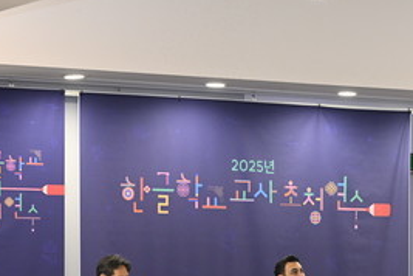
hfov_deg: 11.3
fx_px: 2065
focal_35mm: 180
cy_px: 302
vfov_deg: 7.6
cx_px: 391
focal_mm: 80
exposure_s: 1/125
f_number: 4.8
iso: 3200
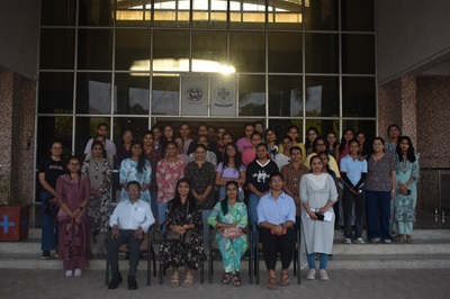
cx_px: 225
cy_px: 150
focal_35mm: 39
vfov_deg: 34.2
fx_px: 487
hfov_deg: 49.6
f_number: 5
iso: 220
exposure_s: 1/200
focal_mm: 26
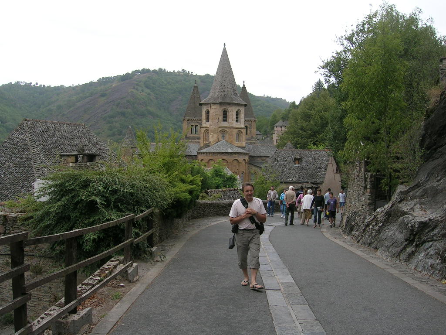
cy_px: 168
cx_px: 223
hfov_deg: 52.6
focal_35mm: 35
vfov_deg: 40.7
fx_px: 451
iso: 50
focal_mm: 5.4
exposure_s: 1/156
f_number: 4.8
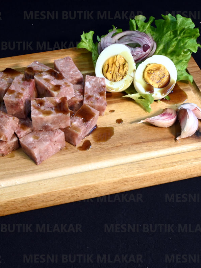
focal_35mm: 48
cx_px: 74
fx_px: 372
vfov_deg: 39.7
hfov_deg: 30.1
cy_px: 135
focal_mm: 22
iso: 1600
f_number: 25
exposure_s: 1/15
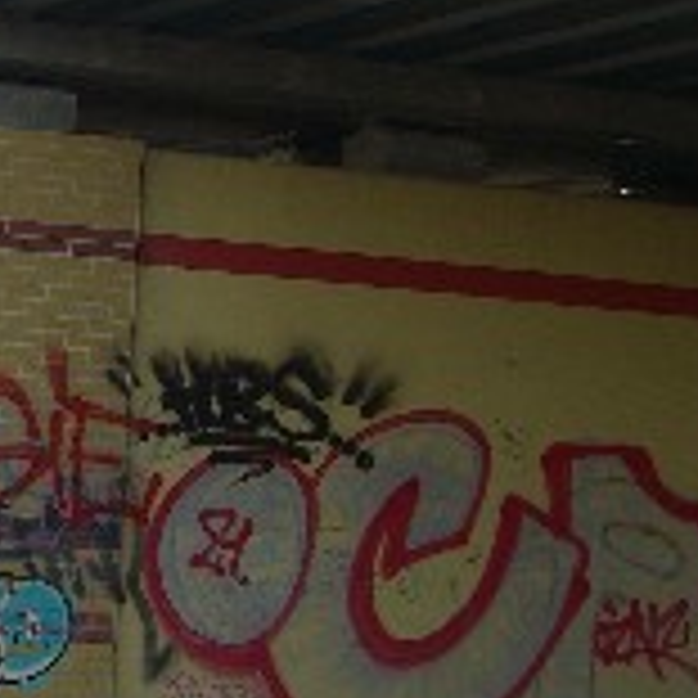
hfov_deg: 12.6
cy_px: 446
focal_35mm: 133
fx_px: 3034
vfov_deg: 13.1
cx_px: -297
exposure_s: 1/125
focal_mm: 7.9
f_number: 2.8
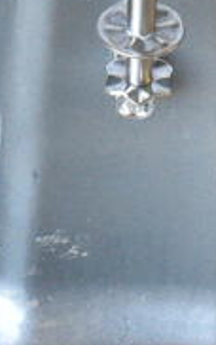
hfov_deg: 9.5
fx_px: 1298
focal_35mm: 138
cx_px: 135
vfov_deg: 13.8
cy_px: -240
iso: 6400
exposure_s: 1/250
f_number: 8
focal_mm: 18
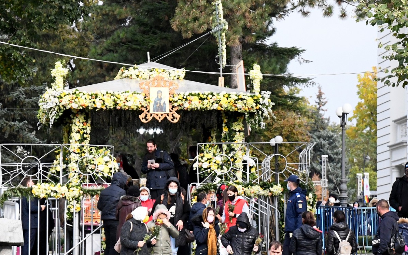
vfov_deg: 15.2
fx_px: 956
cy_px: 132
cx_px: 204
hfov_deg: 24.1
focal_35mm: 86
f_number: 3.8
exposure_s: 1/6400
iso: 2500
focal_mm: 56
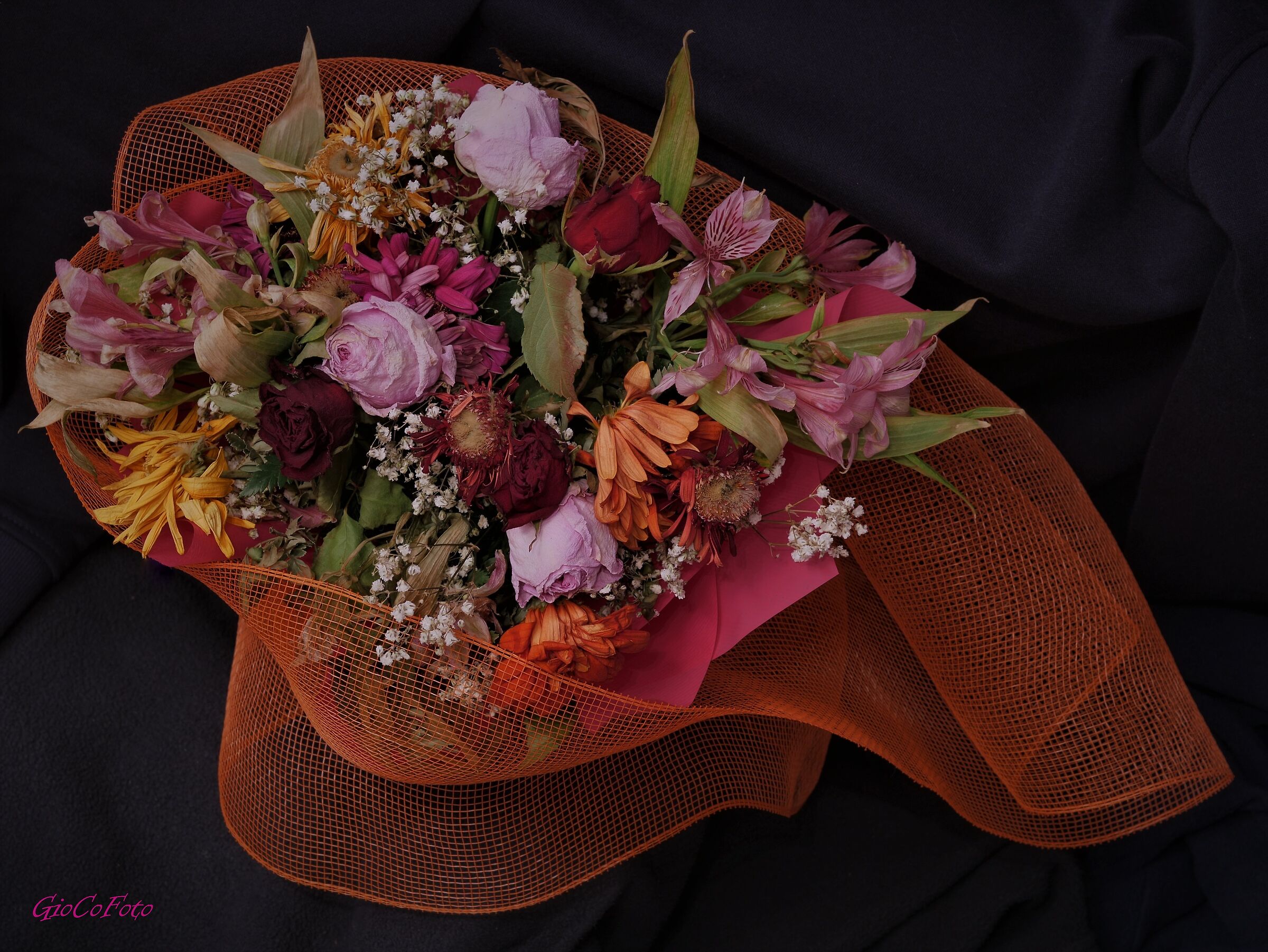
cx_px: 634
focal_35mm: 90
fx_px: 3298
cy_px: 476
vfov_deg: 16.4
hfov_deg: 21.8
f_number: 7.1
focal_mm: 45
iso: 100
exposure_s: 4
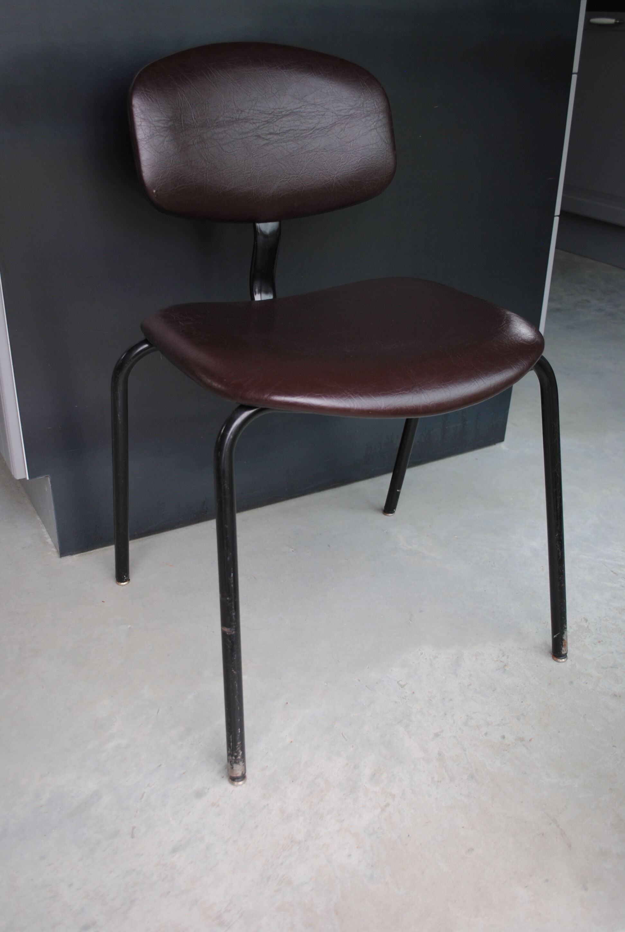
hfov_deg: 40.1
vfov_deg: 57.1
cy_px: 466
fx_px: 855
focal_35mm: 33
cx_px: 312
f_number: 4
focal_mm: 22
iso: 200
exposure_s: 1/40
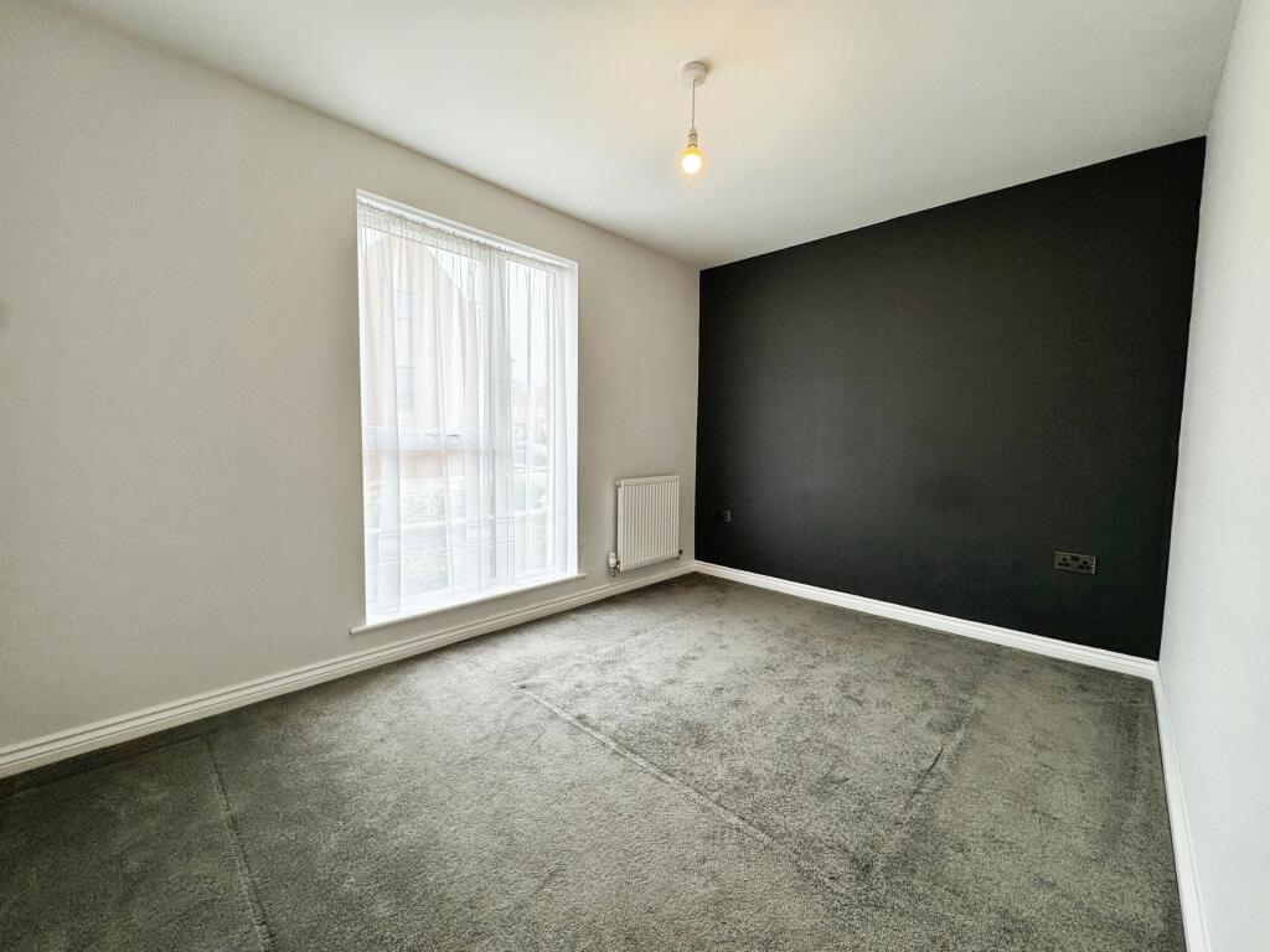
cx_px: 635
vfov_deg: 85.7
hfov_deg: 102.1
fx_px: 514
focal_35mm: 14
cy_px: 476
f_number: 2.2
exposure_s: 1/145
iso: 40
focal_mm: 2.22
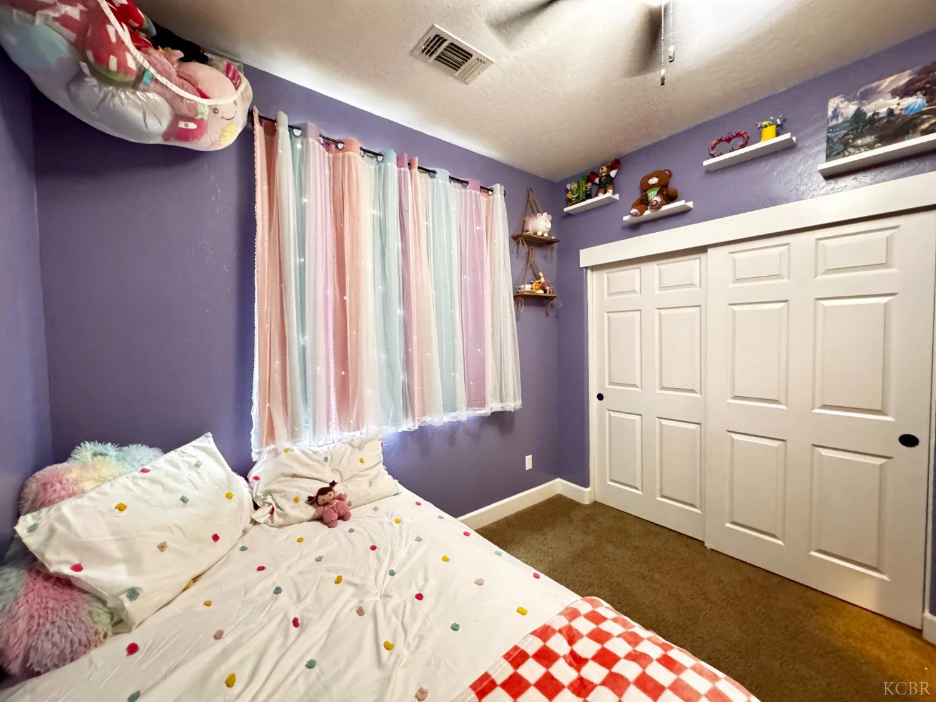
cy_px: 351
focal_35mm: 14
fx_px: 379
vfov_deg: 85.7
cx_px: 468
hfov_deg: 102.1
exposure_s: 1/30
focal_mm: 2.22
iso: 1600
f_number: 2.2
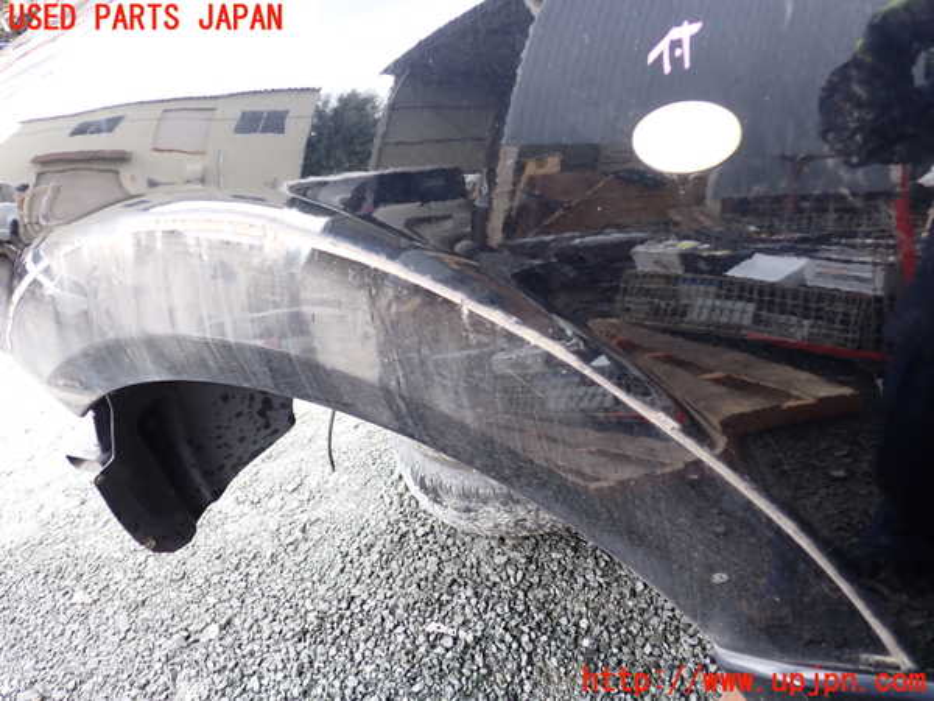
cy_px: 350
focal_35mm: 30
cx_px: 467
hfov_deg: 60.0
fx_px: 809
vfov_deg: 46.8
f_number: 2.3
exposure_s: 1/100
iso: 200
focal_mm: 5.4
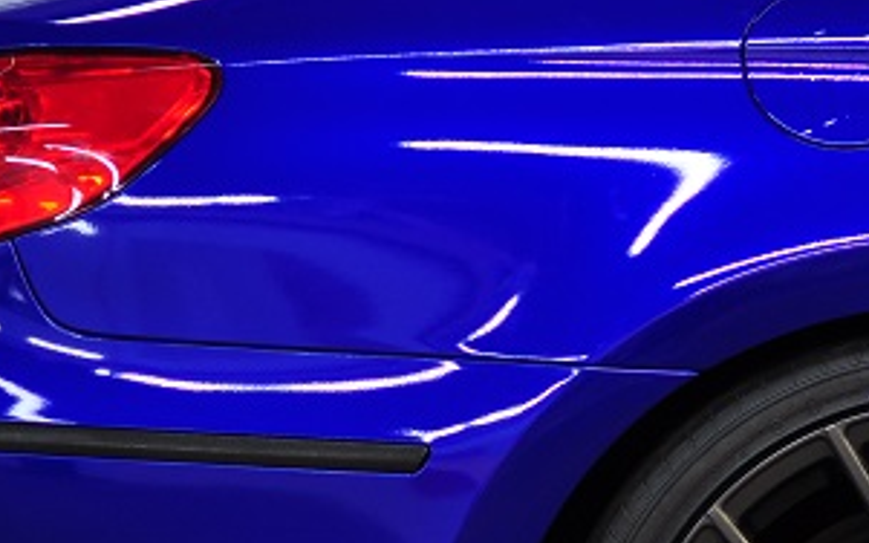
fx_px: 3610
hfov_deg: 13.7
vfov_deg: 8.6
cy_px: 355
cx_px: 647
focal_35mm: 152
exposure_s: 1/60
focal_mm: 35
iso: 200
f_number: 1.8
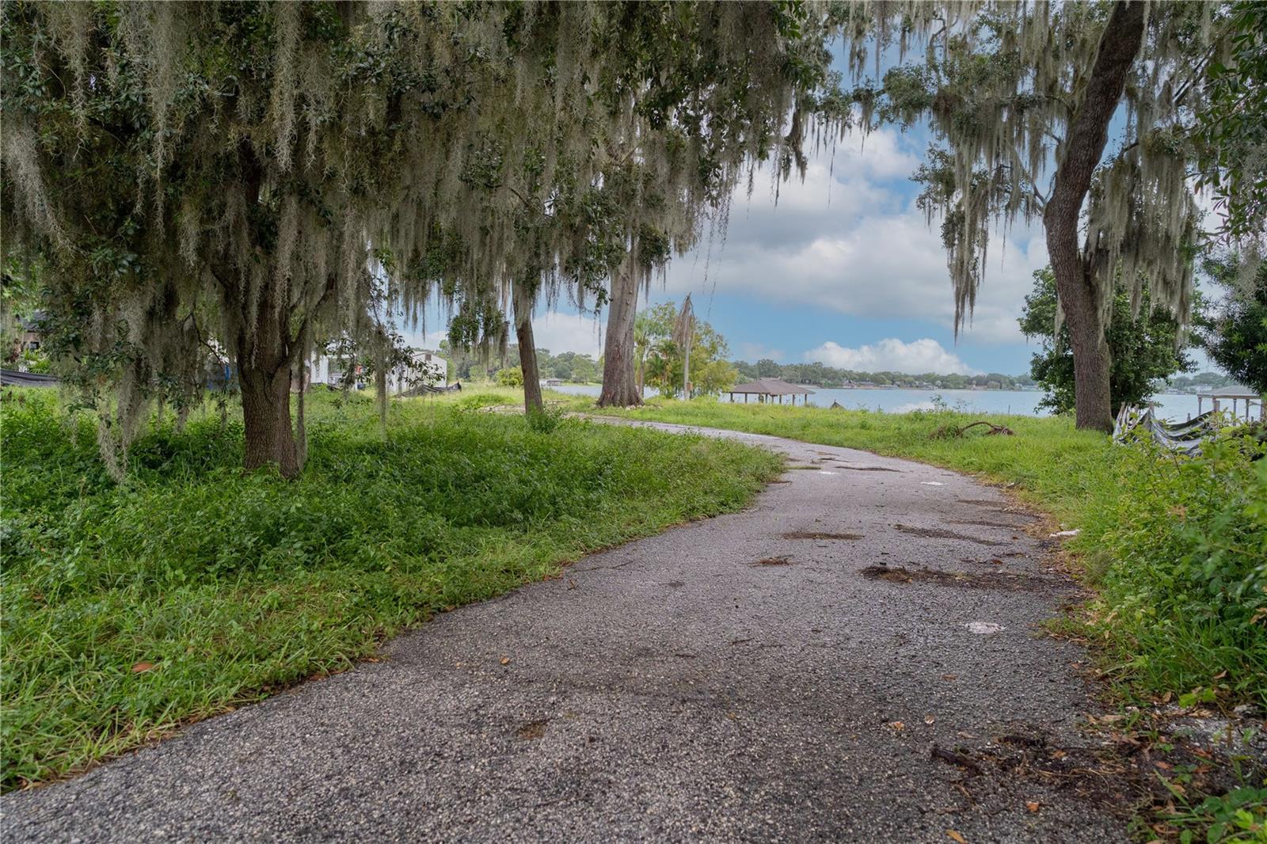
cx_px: 634
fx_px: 844
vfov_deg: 53.1
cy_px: 422
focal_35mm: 24
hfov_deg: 73.8
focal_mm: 24
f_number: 4.5
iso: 2000
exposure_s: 1/200
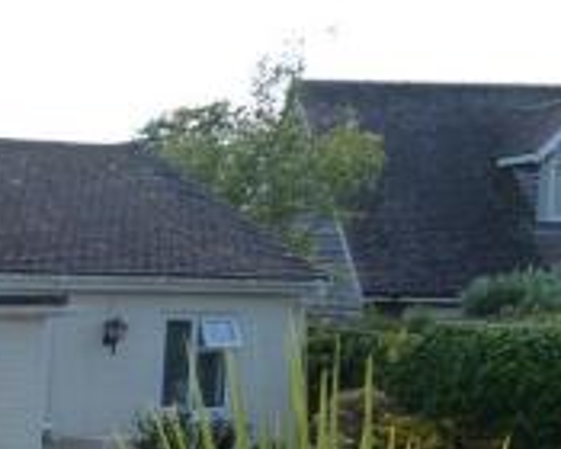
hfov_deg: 20.3
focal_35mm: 78
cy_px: 444
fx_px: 1295
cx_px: -324
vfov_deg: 19.1
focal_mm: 4.3
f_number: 4
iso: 160
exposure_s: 1/250
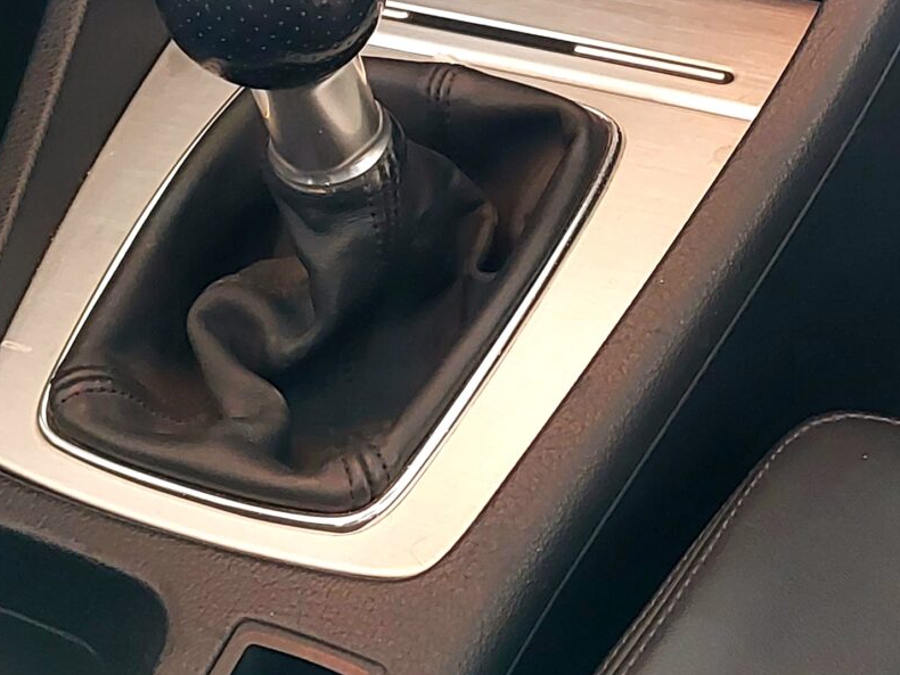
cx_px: 498
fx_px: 2107
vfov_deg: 18.1
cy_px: 162
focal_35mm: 81
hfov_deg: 24.1
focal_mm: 5.23
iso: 640
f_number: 1.8
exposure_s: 1/25
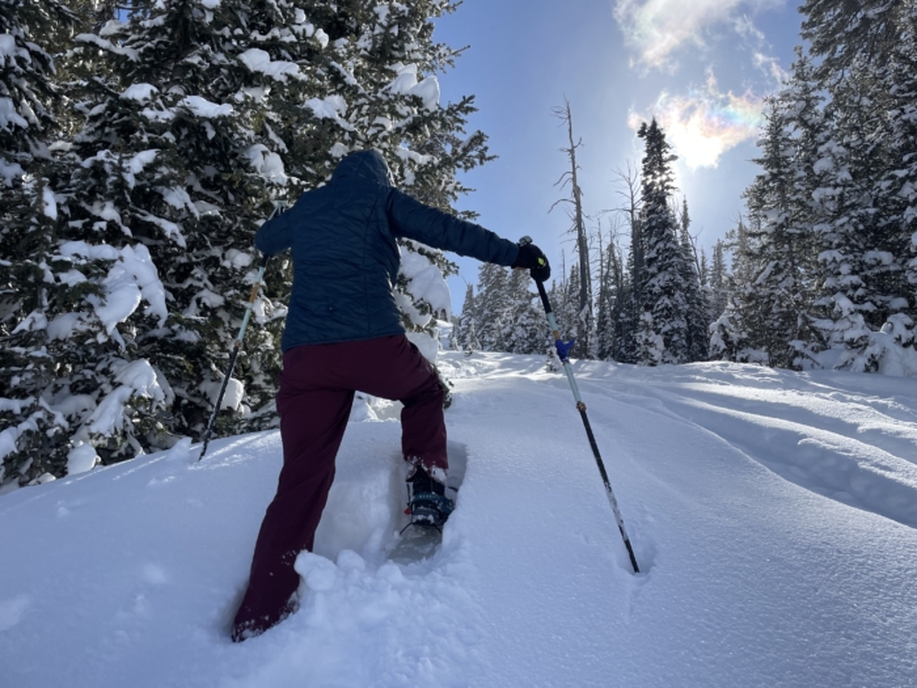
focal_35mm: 26
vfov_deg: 53.1
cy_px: 344
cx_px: 458
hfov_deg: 67.3
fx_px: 689
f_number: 1.6
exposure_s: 1/4831
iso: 32
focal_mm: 4.2
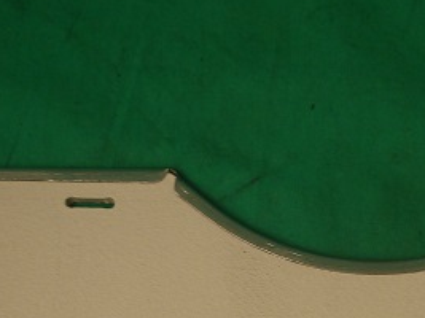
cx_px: 347
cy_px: 402
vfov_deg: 15.5
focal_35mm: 91
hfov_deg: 21.3
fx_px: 1117
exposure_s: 1/60
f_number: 3.8
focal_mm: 16
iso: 160
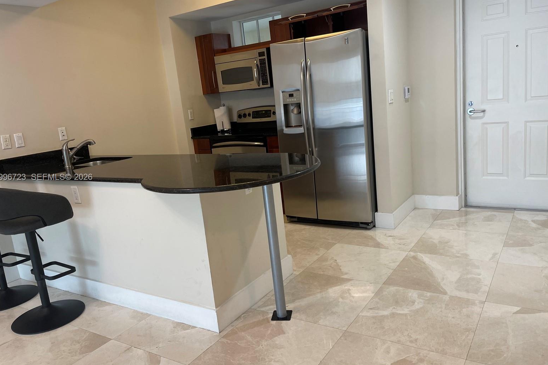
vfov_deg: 47.9
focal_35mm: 27
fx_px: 411
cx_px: 266
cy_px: 178
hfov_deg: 67.4
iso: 125
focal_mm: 5.1
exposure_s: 1/120
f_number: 1.6
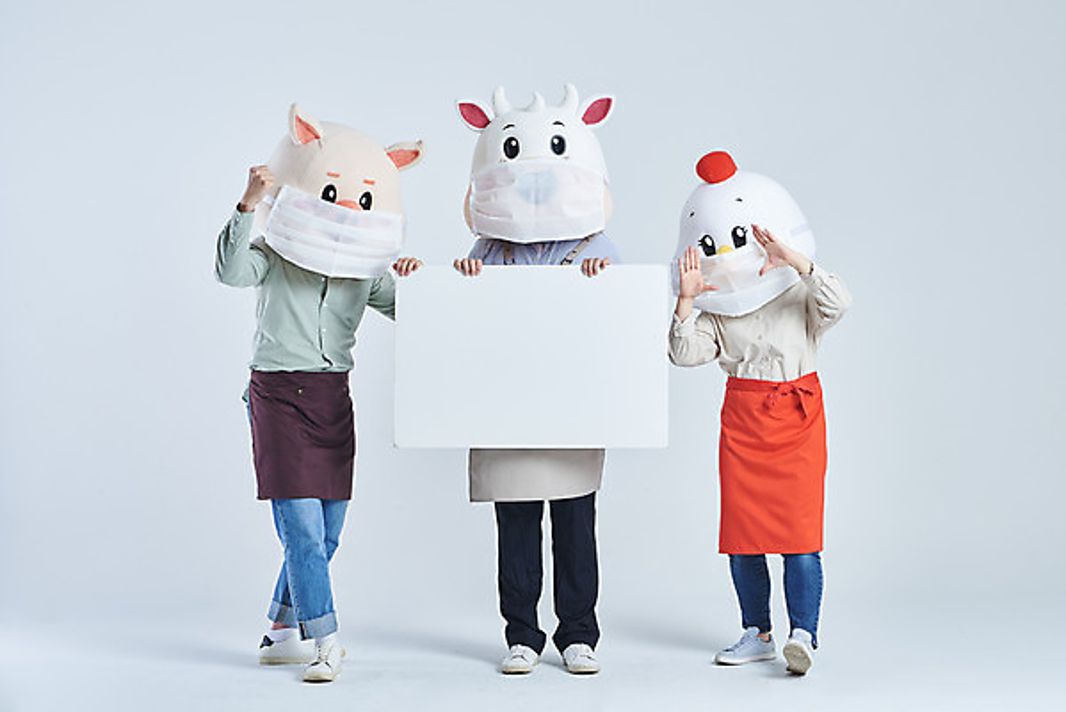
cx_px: 533
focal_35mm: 50
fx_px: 1481
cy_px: 356
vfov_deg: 27.0
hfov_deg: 39.6
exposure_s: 1/125
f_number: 14
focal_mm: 50
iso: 100
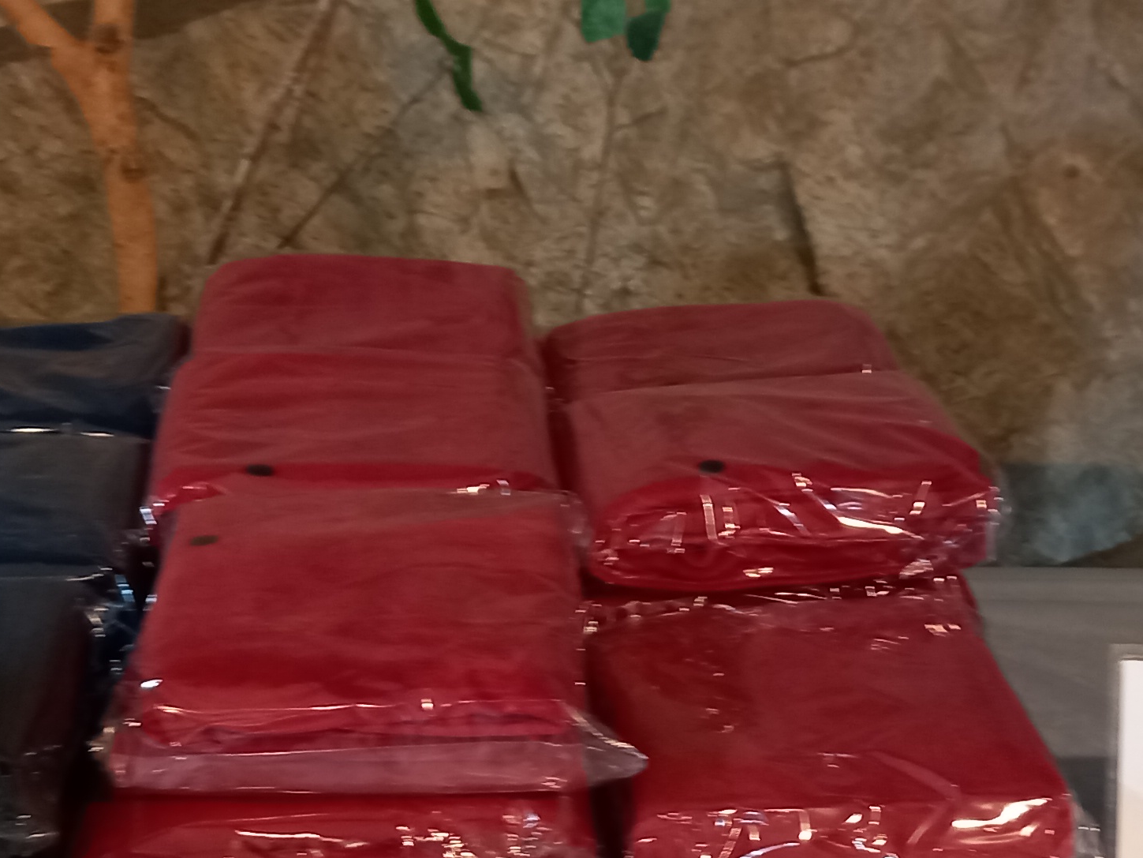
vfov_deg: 21.3
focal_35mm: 69
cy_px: 553
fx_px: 2279
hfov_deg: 28.1
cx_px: 648
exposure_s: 1/24
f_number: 2
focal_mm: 4.6
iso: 250
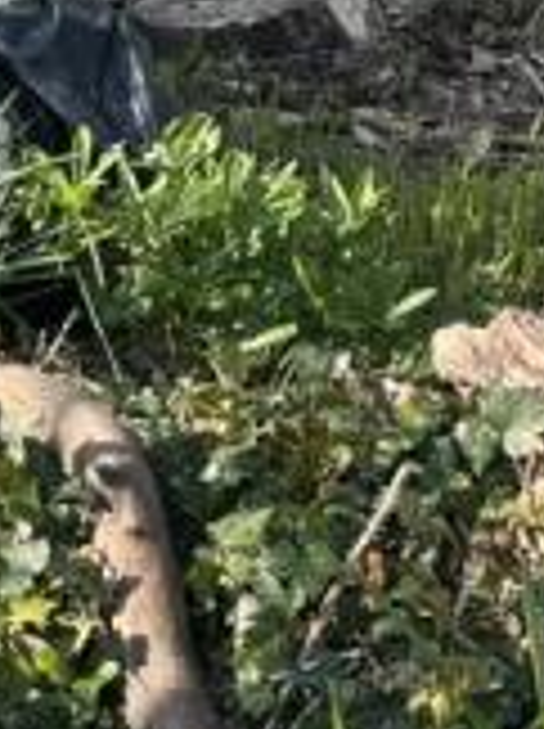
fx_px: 3193
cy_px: -248
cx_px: 1119
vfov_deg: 12.6
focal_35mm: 152
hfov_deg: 9.1
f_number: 1.78
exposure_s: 1/1560
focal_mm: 6.76
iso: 80
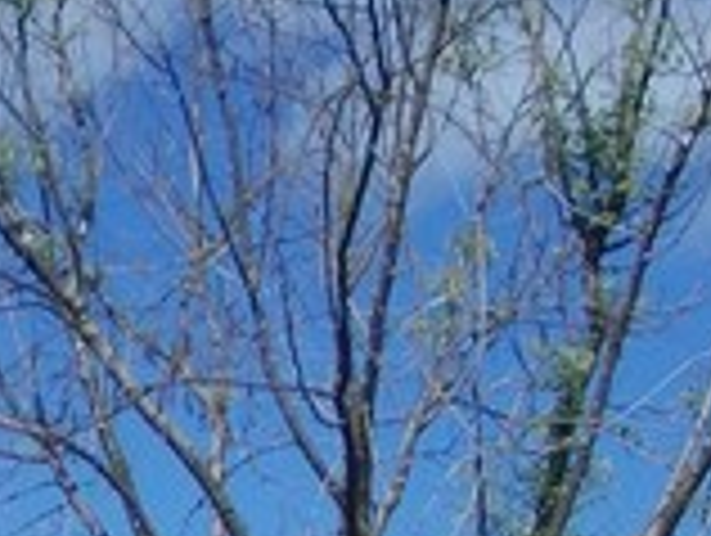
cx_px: -526
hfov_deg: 10.2
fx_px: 3785
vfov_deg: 7.7
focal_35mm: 184
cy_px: 1108
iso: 80
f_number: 6.2
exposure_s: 1/500
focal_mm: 5.3
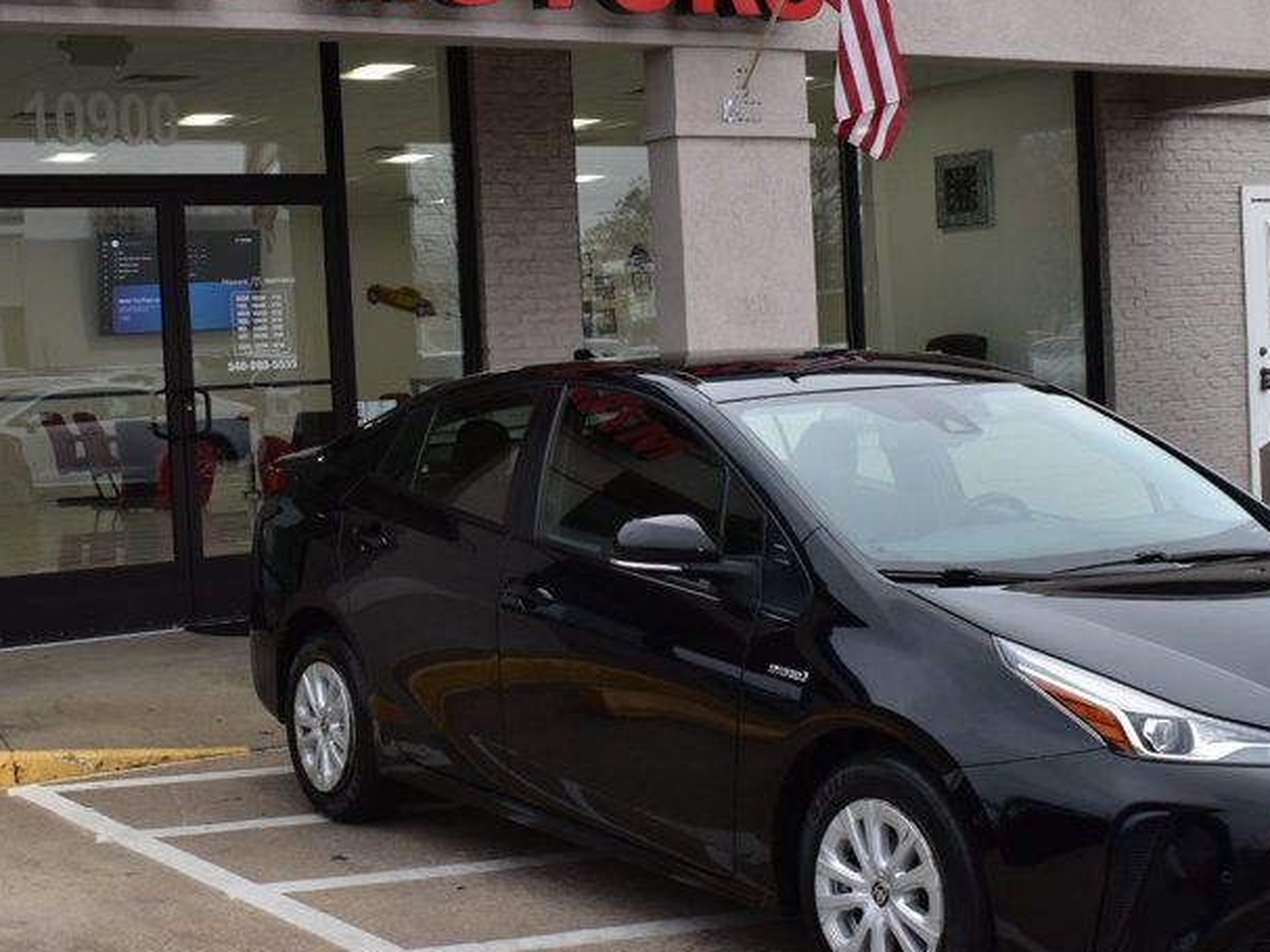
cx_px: 496
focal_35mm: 61
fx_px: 2231
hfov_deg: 31.7
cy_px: 473
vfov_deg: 24.1
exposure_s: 1/100
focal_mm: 25
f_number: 9
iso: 400
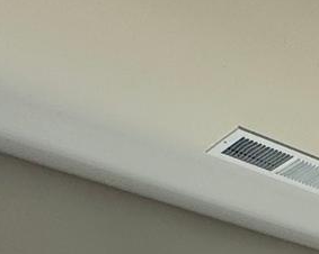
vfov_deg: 11.0
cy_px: 733
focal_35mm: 99
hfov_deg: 17.0
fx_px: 934
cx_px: 519
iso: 40
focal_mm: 2.22
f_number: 2.2
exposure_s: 1/357
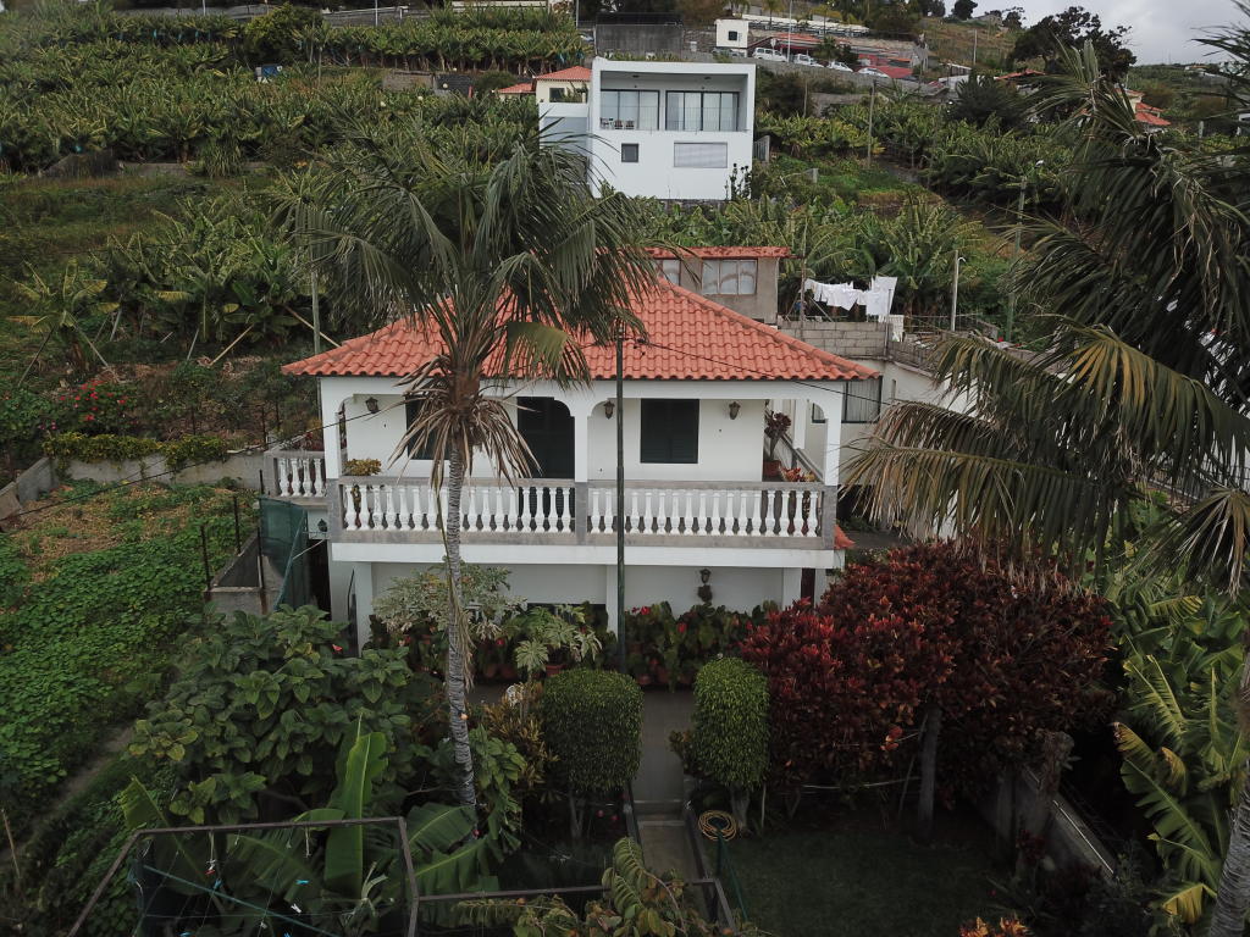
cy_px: 468
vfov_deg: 53.1
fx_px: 939
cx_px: 625
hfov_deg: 67.3
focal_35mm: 26
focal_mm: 4.73
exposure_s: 1/539
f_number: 2.2
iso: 100
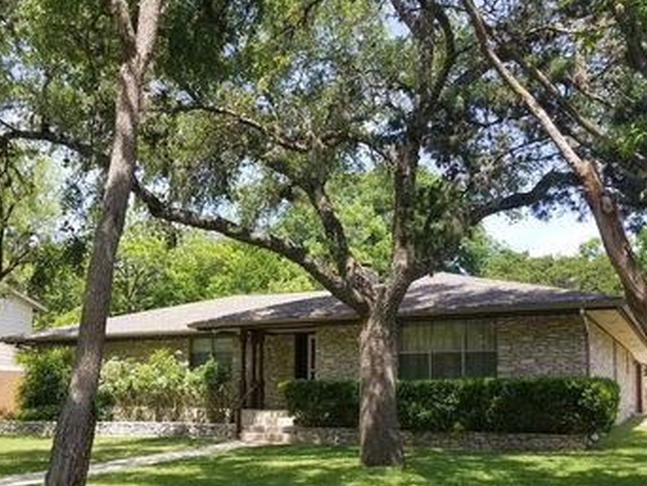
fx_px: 711
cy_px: 341
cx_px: 297
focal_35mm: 38
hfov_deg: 48.9
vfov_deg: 37.2
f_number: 1.7
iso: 50
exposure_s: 1/756
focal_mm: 4.25
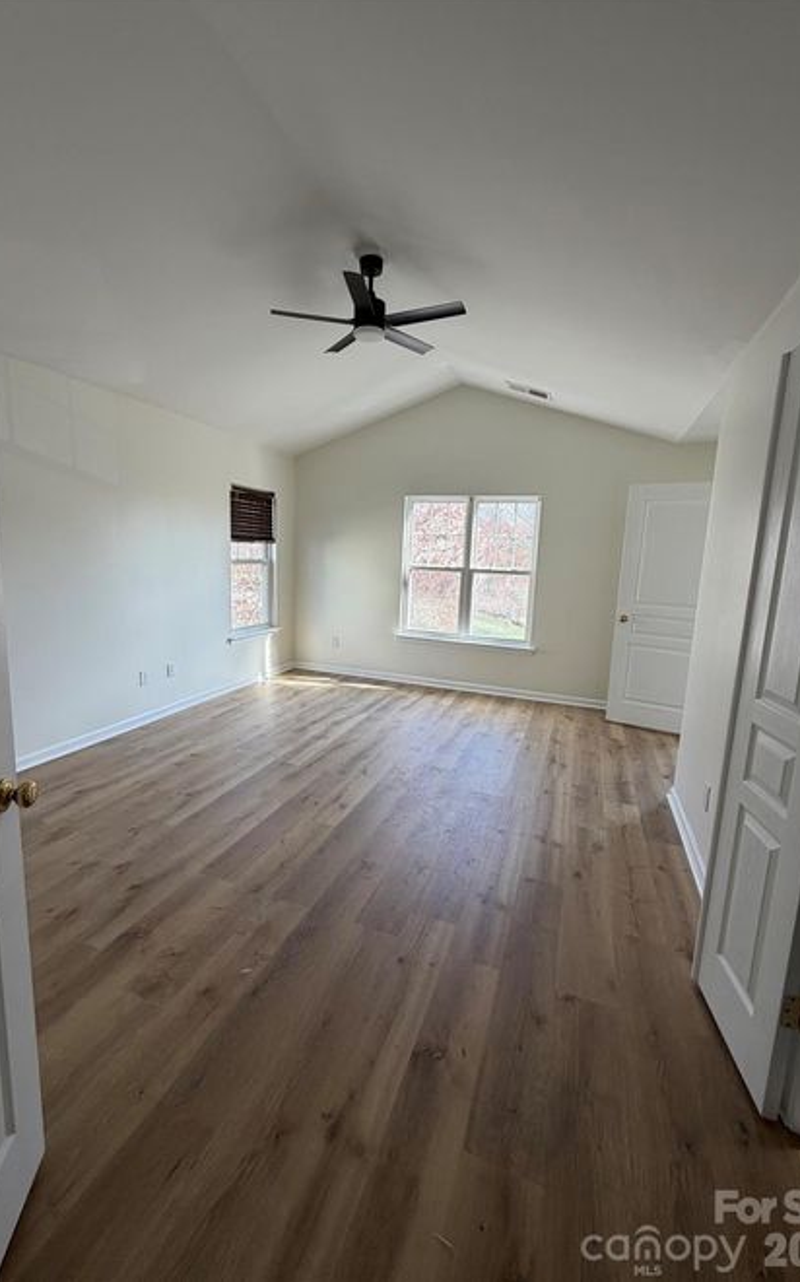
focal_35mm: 15
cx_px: 381
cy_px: 636
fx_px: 524
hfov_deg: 74.7
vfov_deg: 101.5
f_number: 2.2
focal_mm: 2.22
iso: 64
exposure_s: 1/121
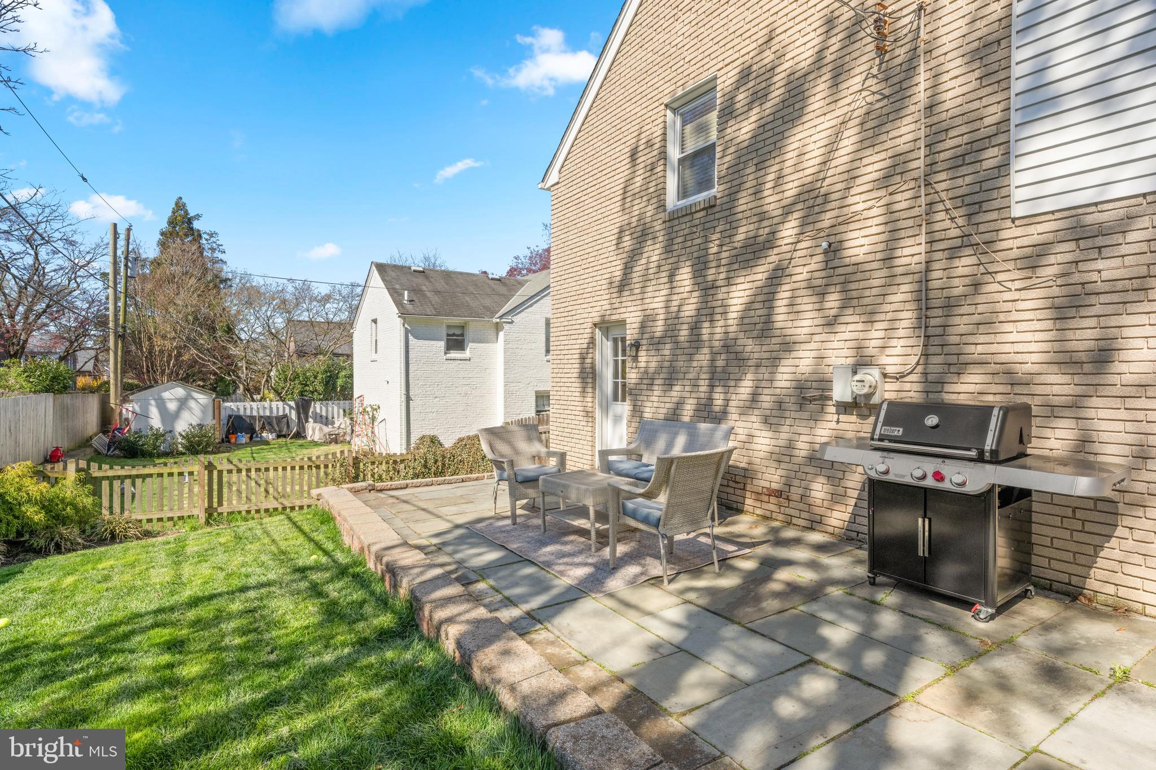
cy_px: 385
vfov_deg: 67.4
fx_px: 578
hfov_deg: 90.0
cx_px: 578
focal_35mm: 18
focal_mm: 18
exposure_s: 1/1000
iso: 500
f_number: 10
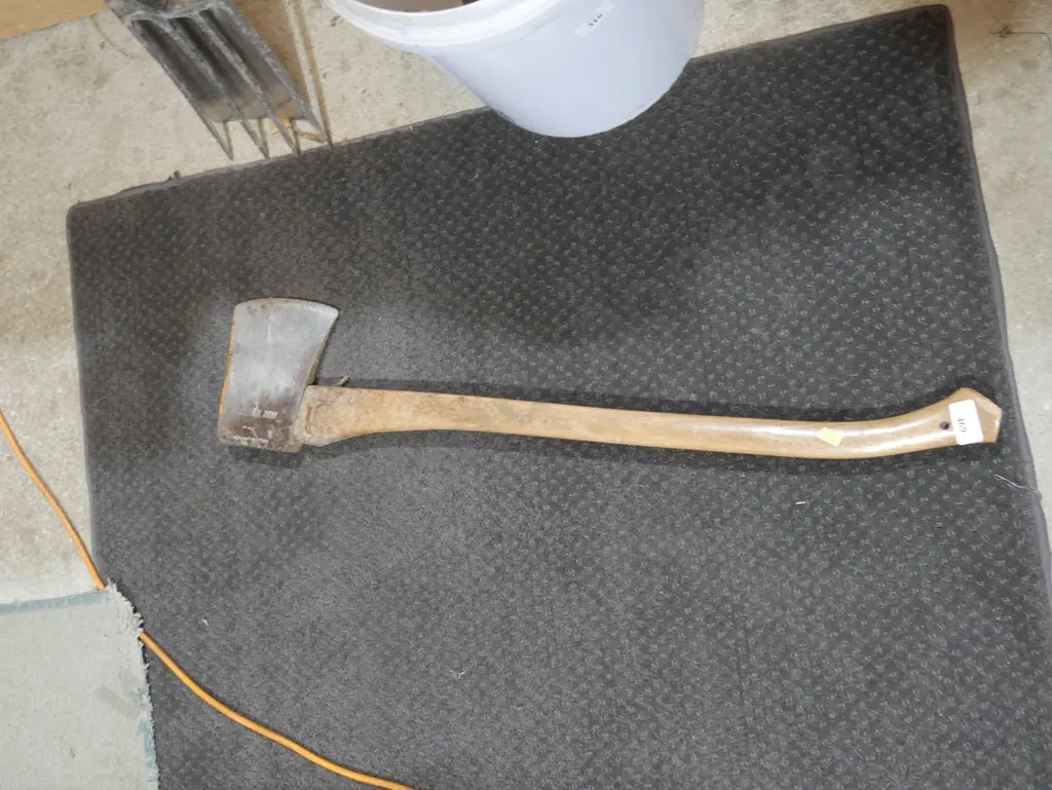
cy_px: 395
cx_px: 526
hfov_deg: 46.8
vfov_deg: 36.0
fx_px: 1216
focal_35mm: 40
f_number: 4.4
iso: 1000
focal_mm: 20
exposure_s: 1/60
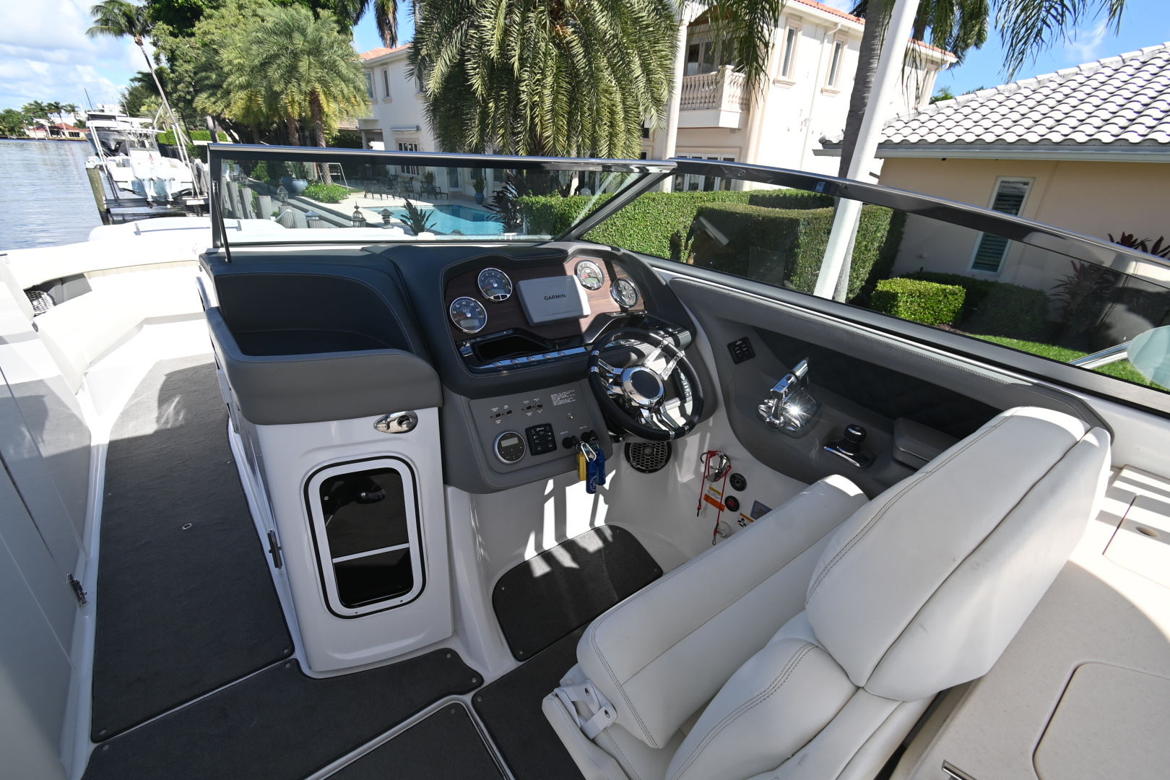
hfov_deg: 100.4
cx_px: 585
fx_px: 487
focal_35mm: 15
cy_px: 390
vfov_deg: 77.3
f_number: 6.3
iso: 100
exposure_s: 1/320
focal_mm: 10
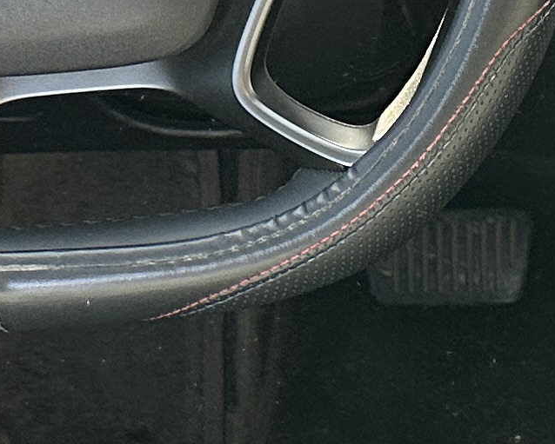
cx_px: 997
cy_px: 235
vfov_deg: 10.4
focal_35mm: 148
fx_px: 2432
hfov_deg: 12.0
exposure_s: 1/121
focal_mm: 6.86
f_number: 1.78
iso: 200
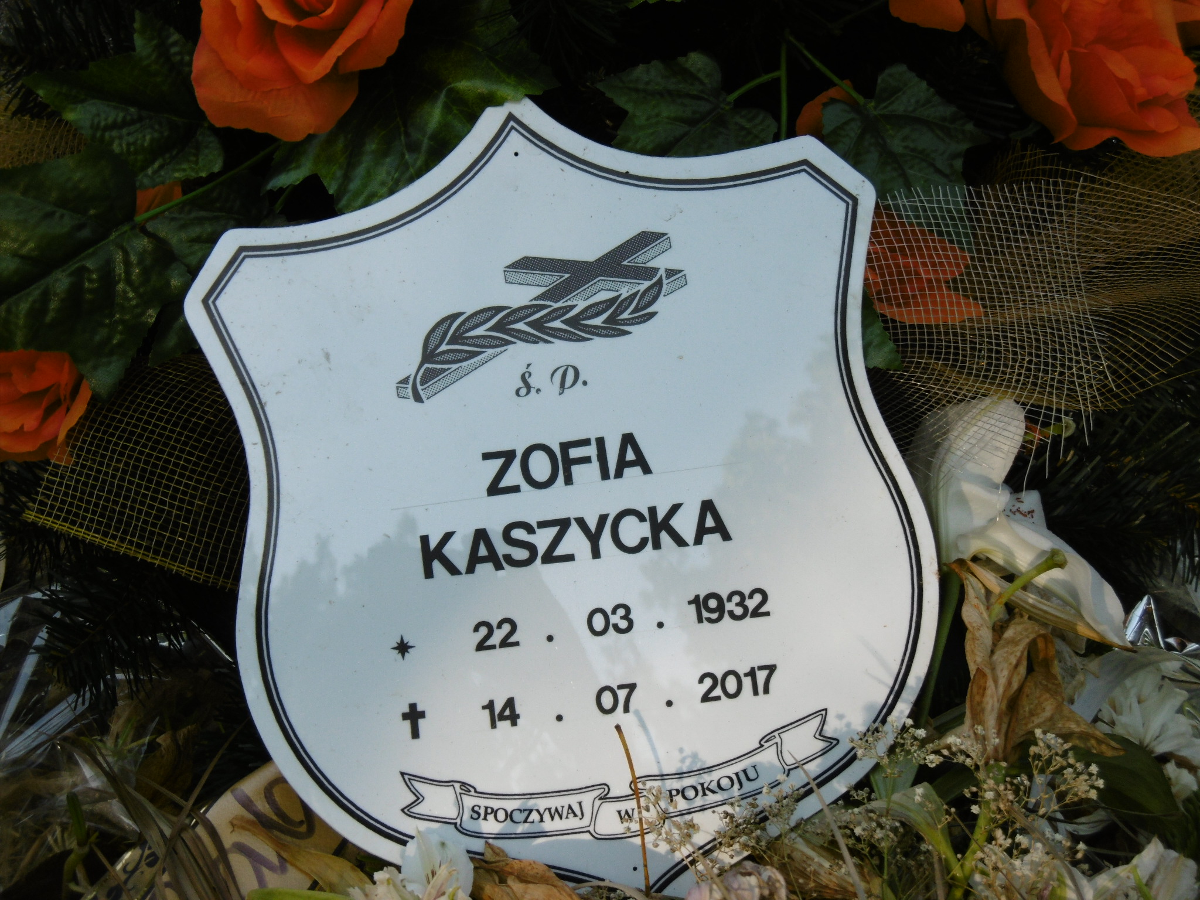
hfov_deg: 21.8
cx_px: 600
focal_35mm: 90
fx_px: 3120
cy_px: 450
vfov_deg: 16.4
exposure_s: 1/200
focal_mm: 16.2
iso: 100
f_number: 4.7
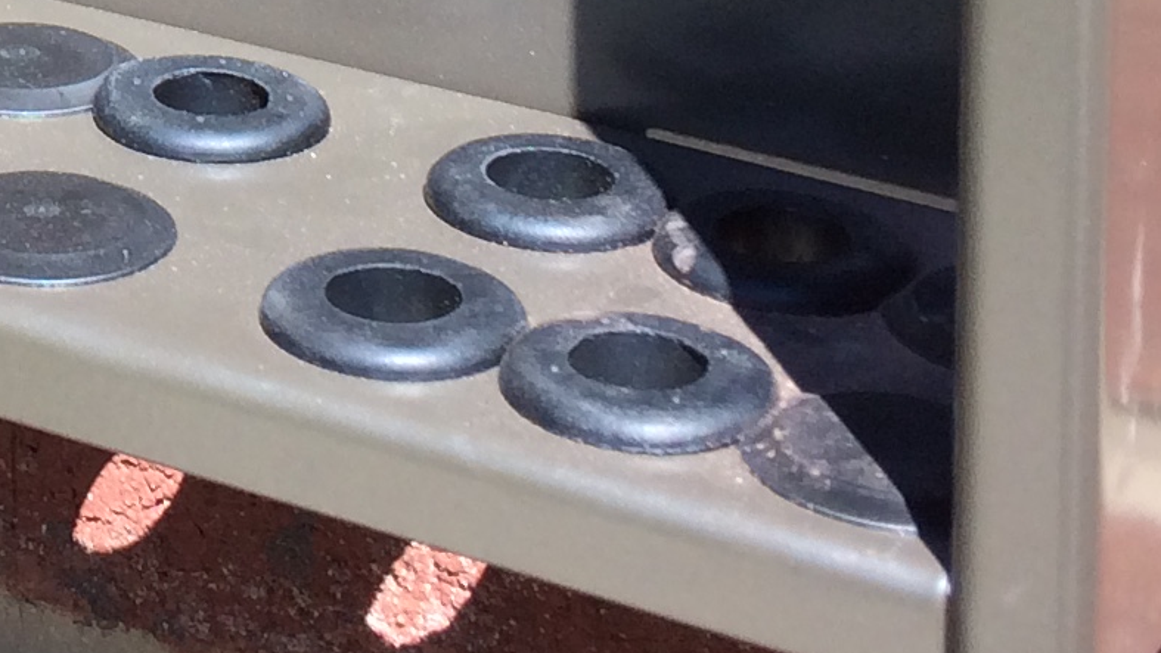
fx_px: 4034
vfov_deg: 8.5
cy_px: -929
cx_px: -277
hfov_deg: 15.7
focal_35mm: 131
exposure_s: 1/488
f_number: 2.2
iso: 32
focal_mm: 4.15
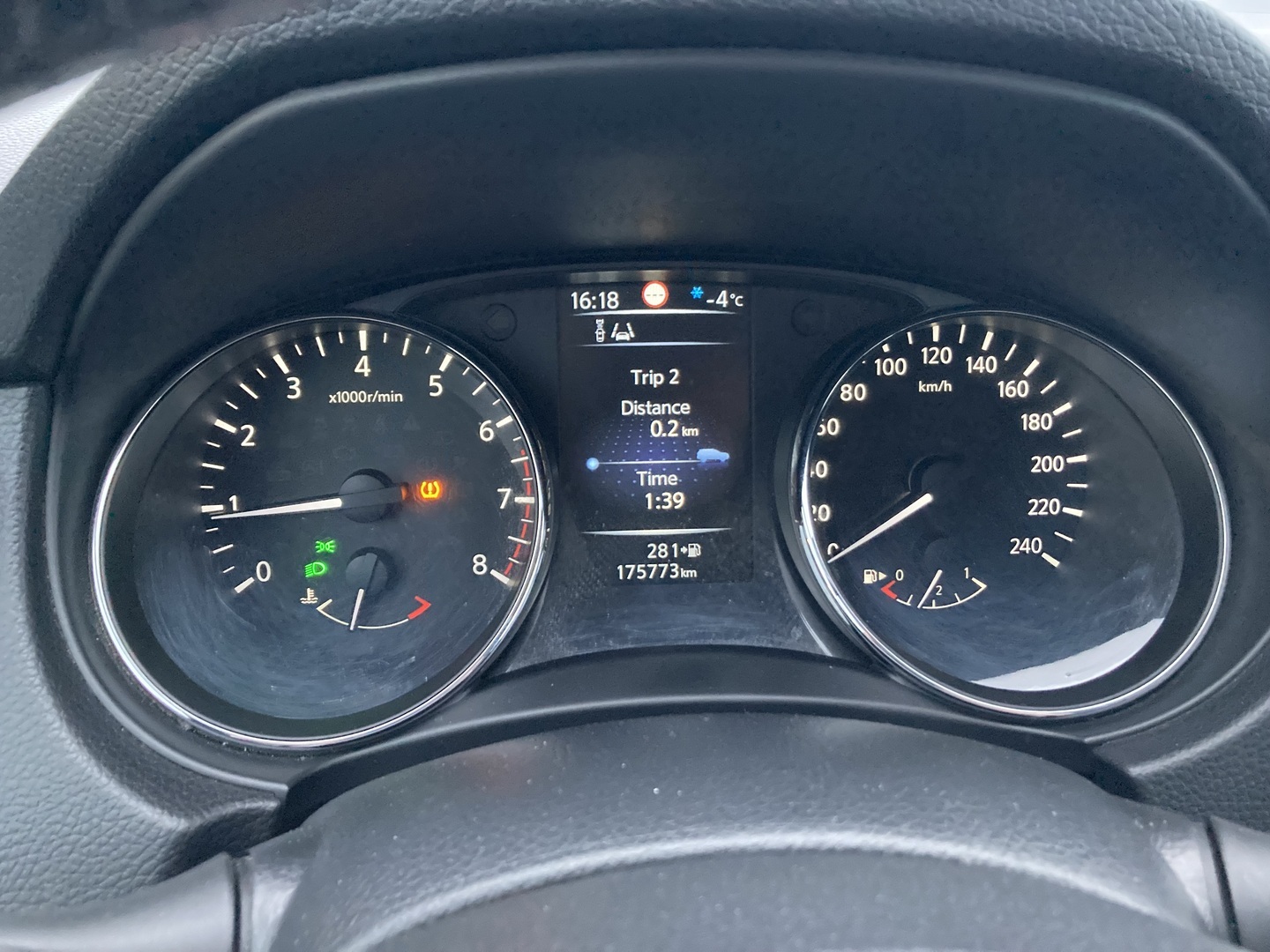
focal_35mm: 28
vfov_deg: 49.7
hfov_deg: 63.4
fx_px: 1027
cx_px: 635
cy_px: 476
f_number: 1.8
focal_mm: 3.99
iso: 500
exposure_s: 1/28
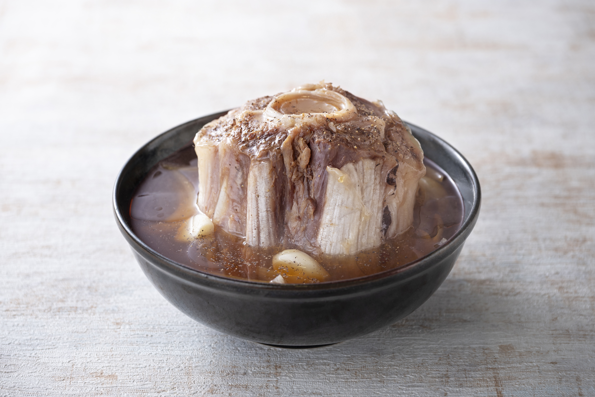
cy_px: 198
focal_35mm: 105
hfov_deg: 19.5
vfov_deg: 13.0
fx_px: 1735
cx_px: 298
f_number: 5.6
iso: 100
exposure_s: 1/200
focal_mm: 105
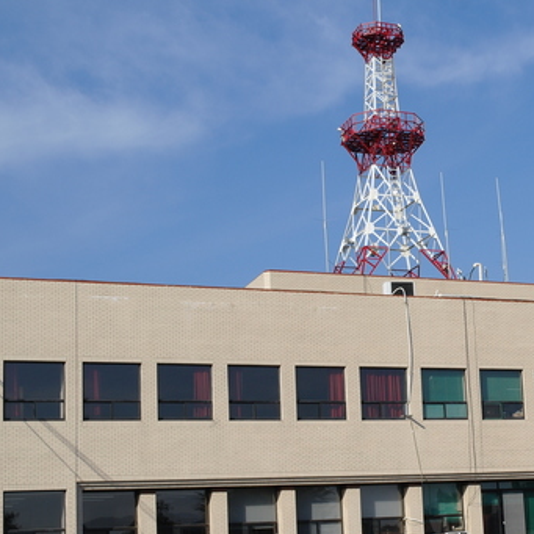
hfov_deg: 23.7
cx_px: 471
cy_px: 355
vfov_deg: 24.2
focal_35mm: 71
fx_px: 1239
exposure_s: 1/160
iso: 100
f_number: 10
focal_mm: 25
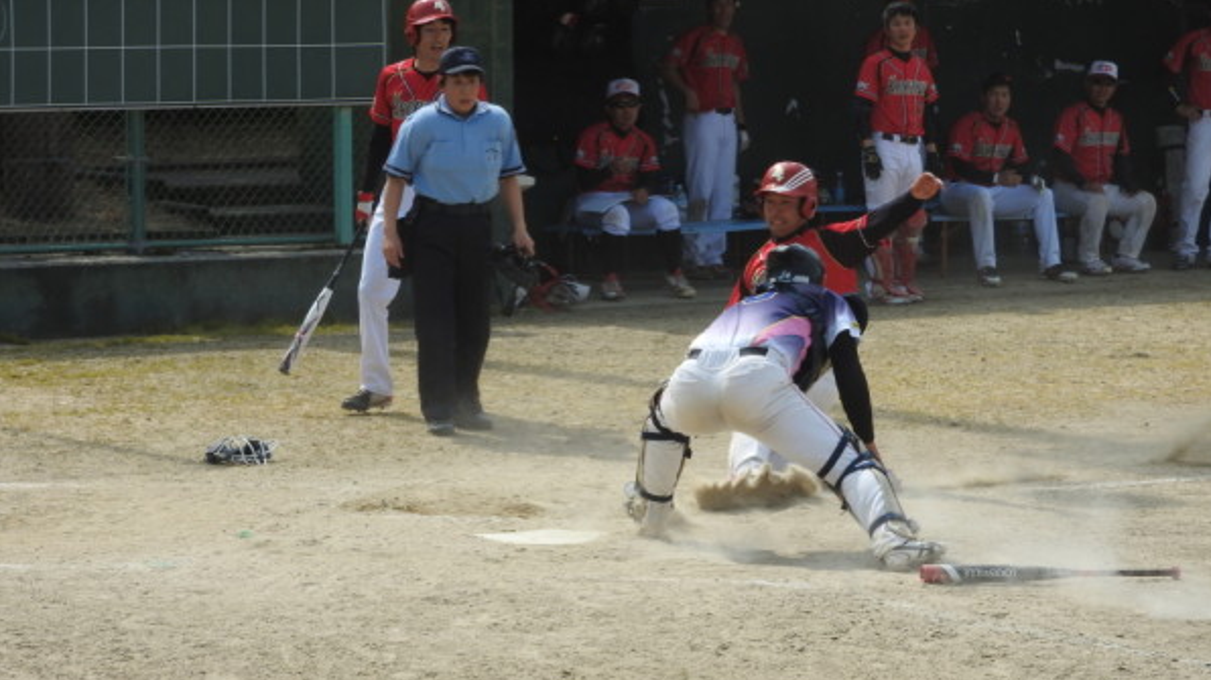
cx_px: 608
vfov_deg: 8.2
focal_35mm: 148
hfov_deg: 14.5
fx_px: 4752
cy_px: 418
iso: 100
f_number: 5
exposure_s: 1/640
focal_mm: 24.2
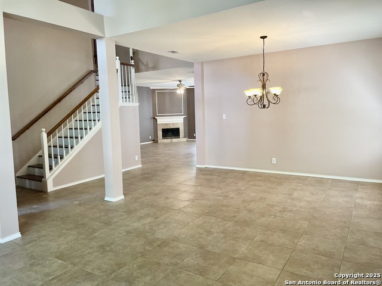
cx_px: 191
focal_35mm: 26
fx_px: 287
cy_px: 143
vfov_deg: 53.1
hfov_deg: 67.3
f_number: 1.6
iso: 125
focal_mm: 4.2
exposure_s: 1/70
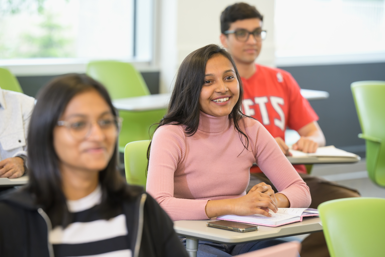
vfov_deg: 10.2
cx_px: 192
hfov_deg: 15.2
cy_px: 128
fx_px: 1444
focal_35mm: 135
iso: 1000
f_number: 4
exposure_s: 1/200
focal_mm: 135
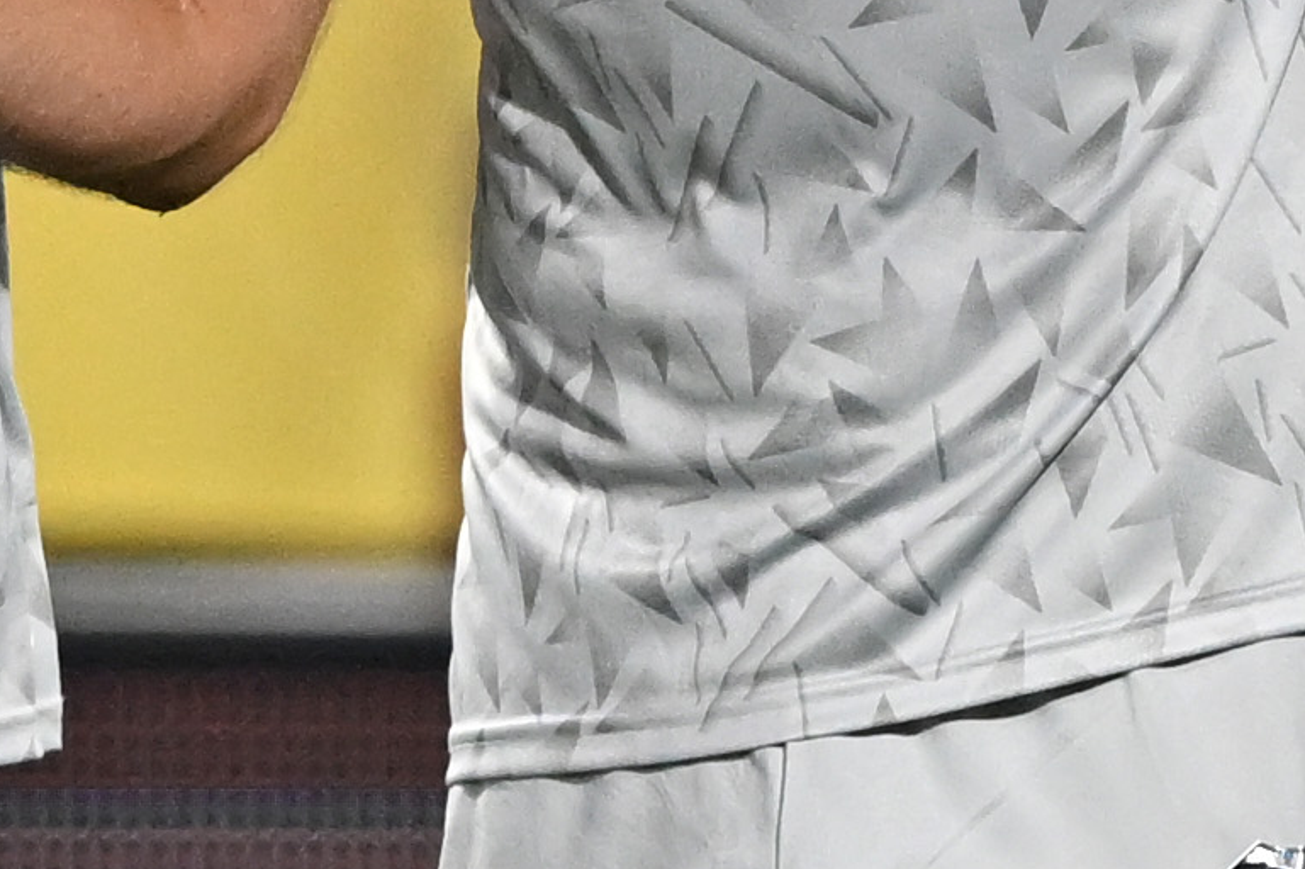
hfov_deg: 0.5
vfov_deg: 0.3
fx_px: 152395
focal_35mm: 4206
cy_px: 421
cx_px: 886
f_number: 2.8
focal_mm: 400
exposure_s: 1/1600
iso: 2000
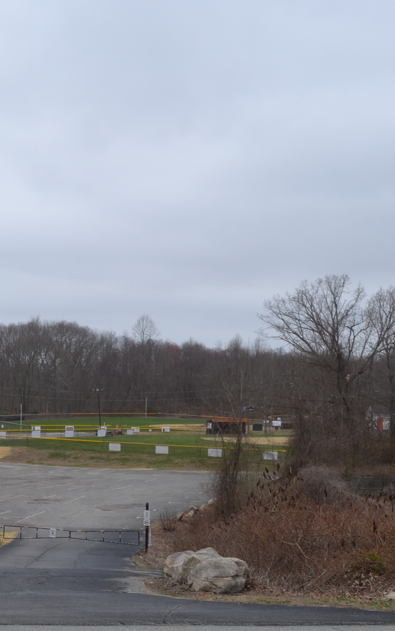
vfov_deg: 29.7
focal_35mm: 69
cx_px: -31
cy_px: 364
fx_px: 1188
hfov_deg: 18.2
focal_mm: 20
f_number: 7.1
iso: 100
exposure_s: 1/200
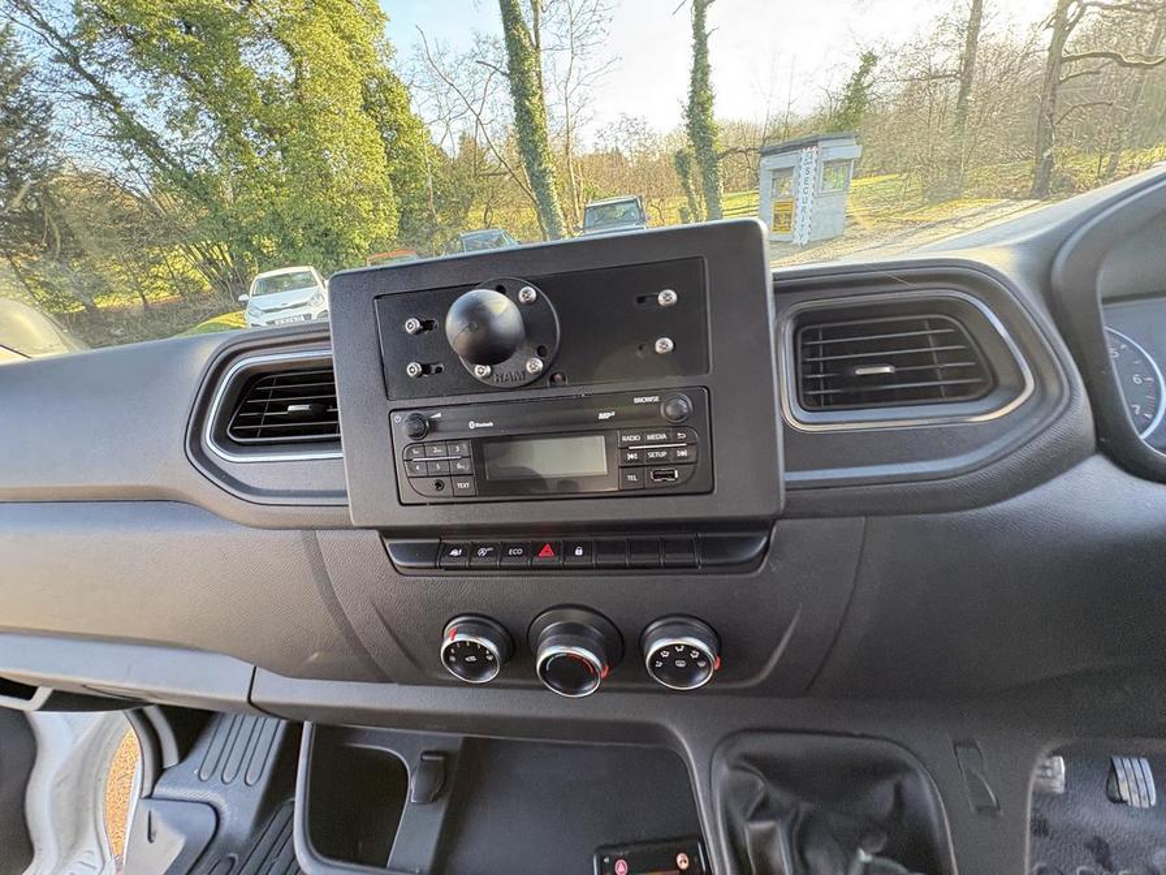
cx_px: 583
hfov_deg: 102.1
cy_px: 438
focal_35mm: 14
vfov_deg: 85.7
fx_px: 472
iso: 250
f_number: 2.2
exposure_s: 1/60
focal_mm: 2.22
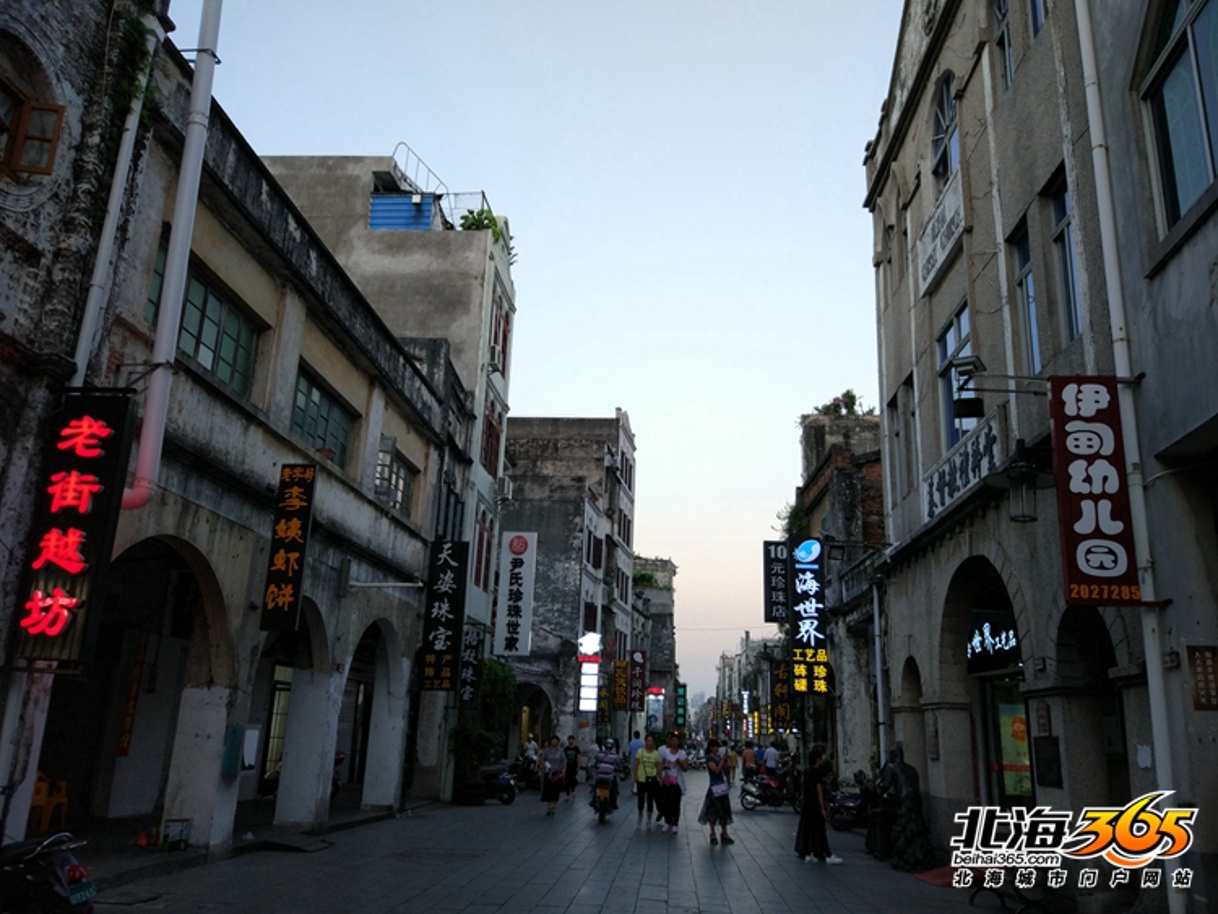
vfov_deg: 49.8
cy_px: 457
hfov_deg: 63.4
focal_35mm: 28
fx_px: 986
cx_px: 609
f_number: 2
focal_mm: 4.26
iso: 164
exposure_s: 1/50
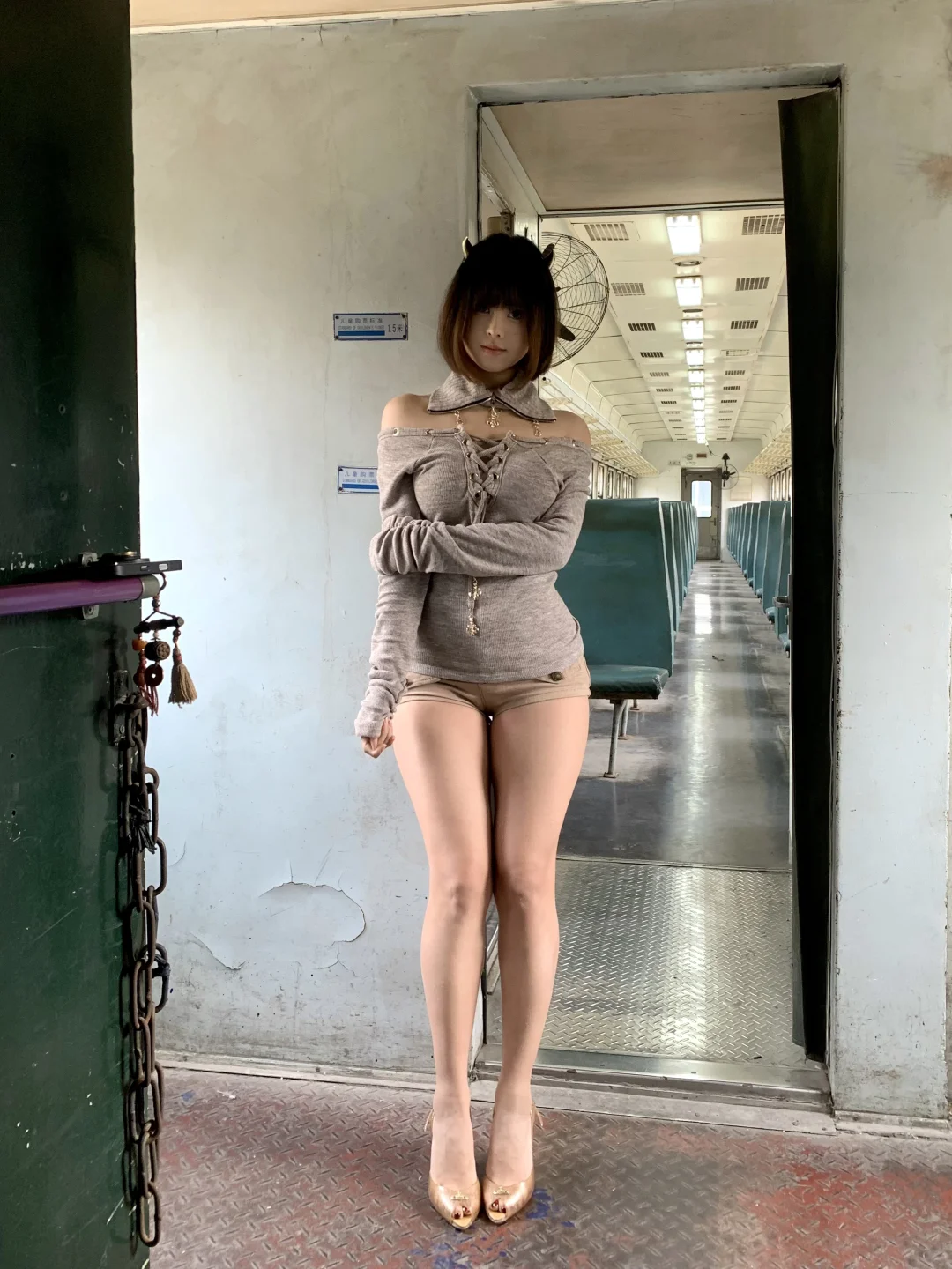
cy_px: 634
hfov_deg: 53.1
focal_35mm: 26
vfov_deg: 67.3
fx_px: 953
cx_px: 476
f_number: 1.8
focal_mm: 4.25
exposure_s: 1/63
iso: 100
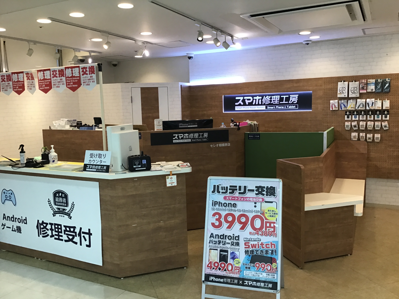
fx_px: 357
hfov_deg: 58.4
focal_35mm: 31
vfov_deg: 45.4
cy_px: 150
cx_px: 200
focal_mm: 3.3
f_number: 2.4
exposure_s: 1/30
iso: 40
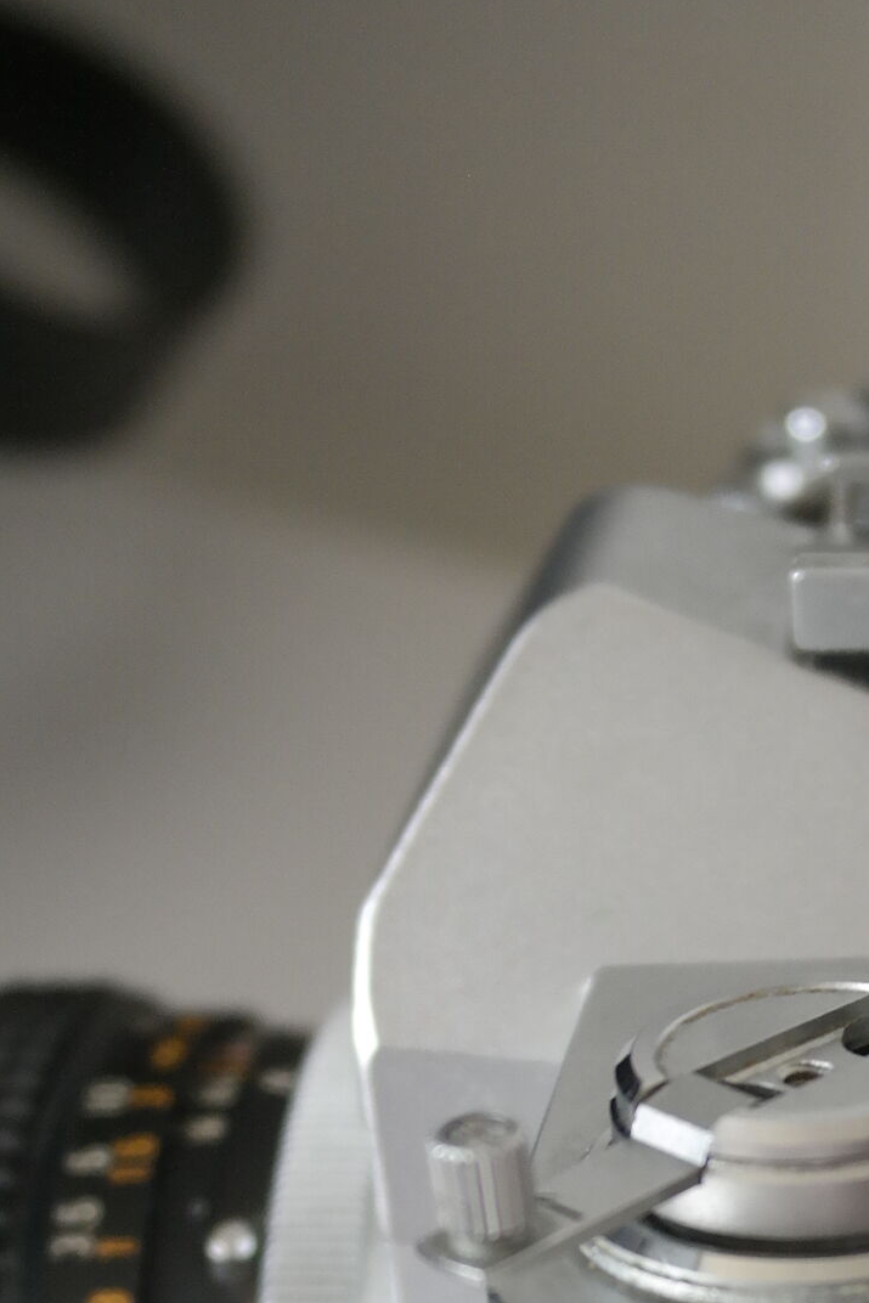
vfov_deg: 14.6
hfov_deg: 10.0
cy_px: 1587
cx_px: 834
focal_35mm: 136
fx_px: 4922
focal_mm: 32
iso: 800
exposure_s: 1/60
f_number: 4.5
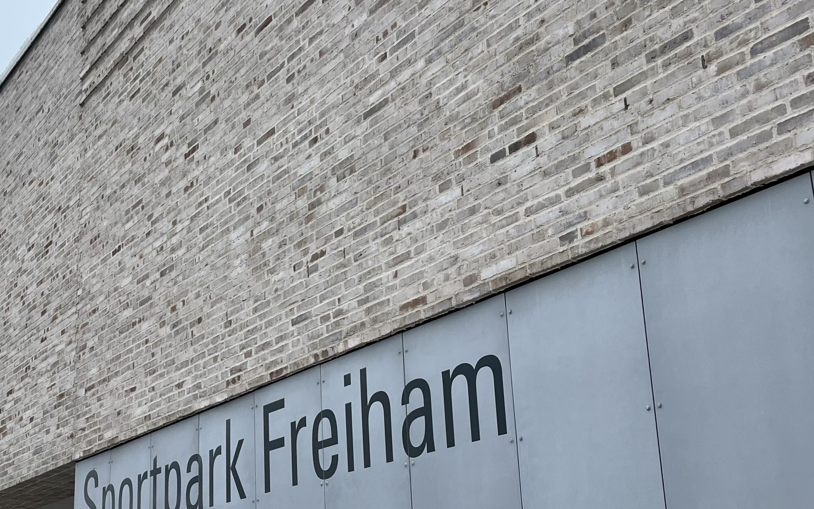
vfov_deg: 25.8
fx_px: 1109
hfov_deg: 39.5
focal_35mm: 50
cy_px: 281
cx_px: 235
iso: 50
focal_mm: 5.1
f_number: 1.6
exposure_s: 1/840
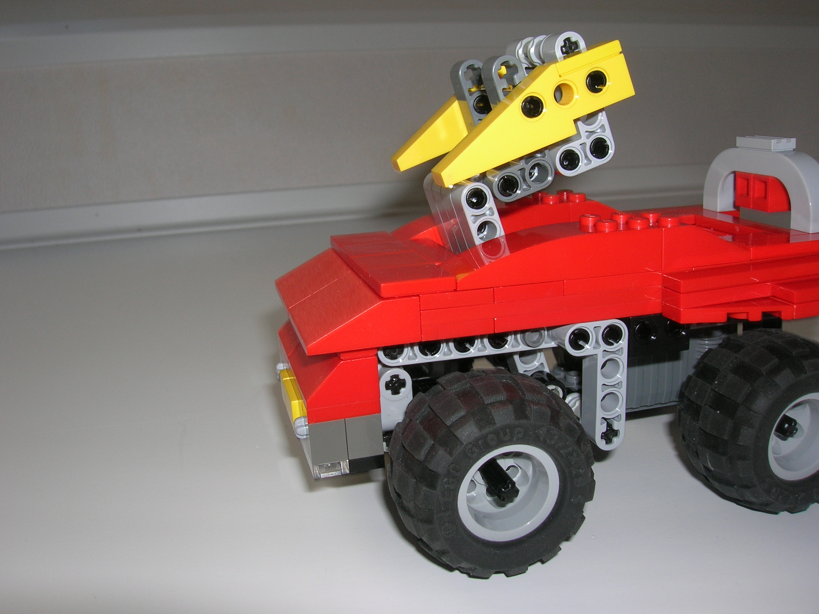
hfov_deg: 54.0
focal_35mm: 34
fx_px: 804
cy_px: 307
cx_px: 410
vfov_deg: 41.8
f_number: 4.9
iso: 50
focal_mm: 5.7
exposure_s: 1/60.1
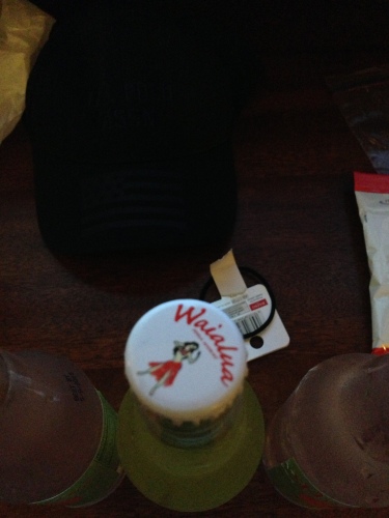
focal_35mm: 33
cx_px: 194
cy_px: 259
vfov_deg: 55.4
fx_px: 494
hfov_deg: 42.9
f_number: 2.4
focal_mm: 4.13
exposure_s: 1/15
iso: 800
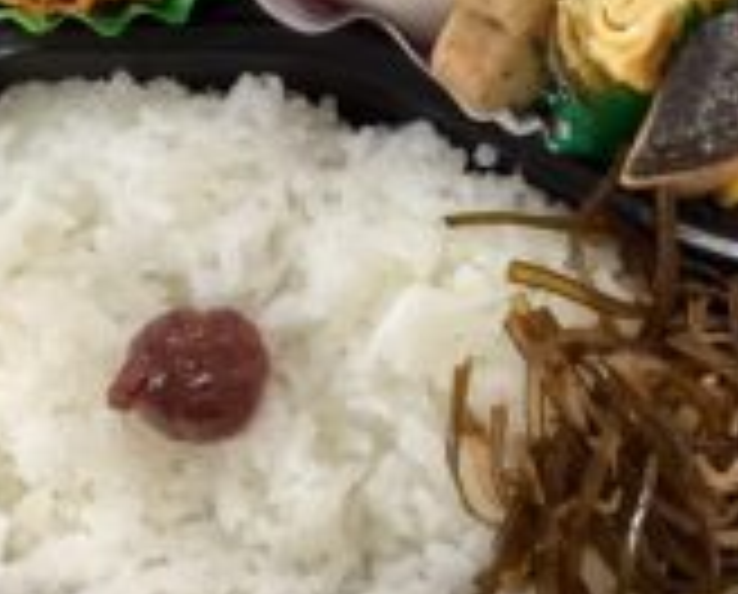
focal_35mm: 69
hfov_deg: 27.2
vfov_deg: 22.1
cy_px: 164
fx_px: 1511
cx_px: 506
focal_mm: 3.3
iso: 250
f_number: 2.4
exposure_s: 1/60
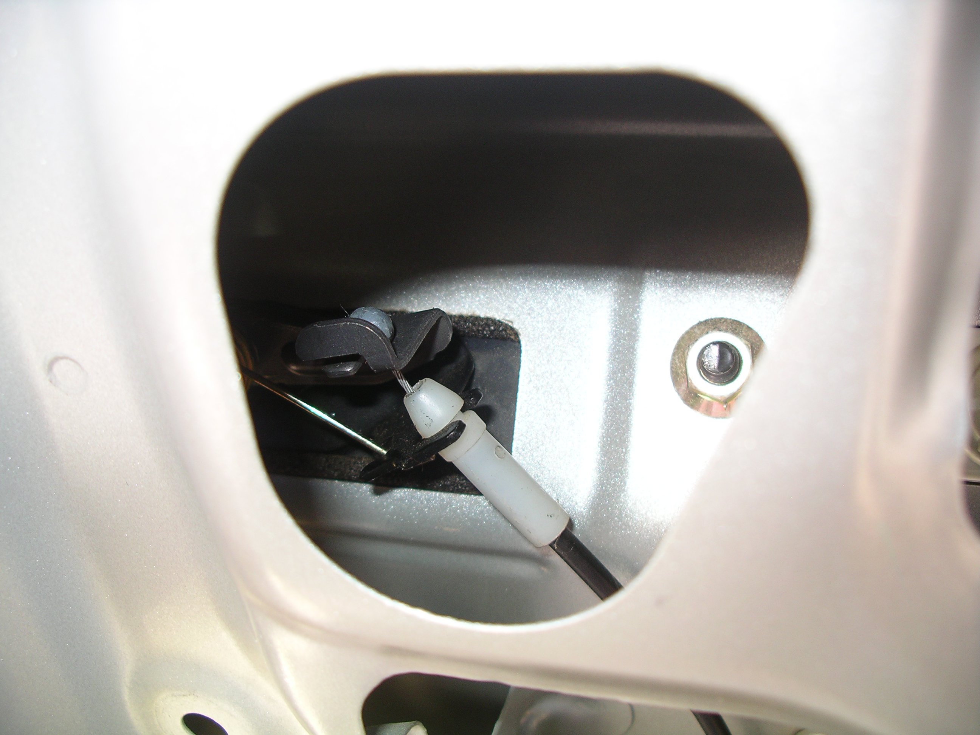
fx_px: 1047
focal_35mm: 37
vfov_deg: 38.7
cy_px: 368
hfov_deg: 50.1
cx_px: 490
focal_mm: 7.8
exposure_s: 1/40
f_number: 2.8
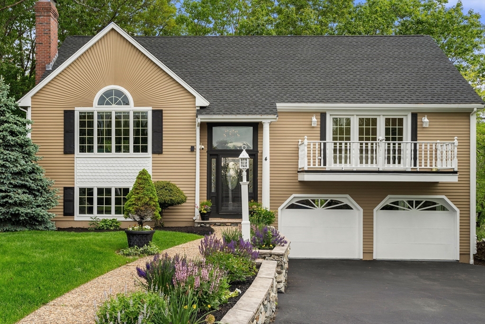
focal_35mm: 35
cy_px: 162
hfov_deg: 54.4
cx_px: 242
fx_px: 472
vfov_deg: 37.9
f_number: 9
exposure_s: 1/100
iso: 250
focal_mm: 35
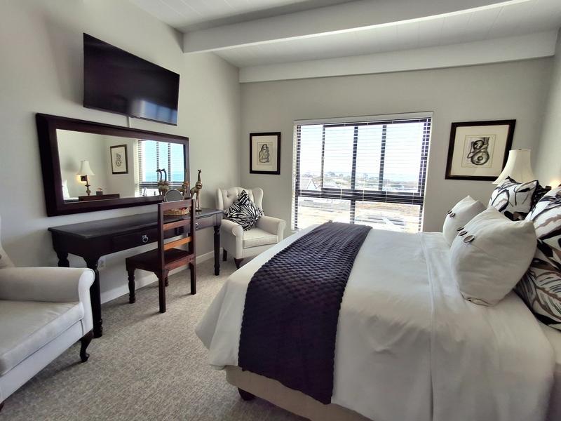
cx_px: 280
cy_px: 210
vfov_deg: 78.1
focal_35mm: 16
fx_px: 259
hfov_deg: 94.5
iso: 40
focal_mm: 1.64
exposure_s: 1/435
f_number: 2.2
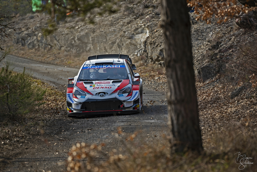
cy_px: 86
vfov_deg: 6.9
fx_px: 1428
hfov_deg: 10.3
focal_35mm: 200
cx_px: 128
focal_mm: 200
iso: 125
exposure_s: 1/400
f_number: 3.5
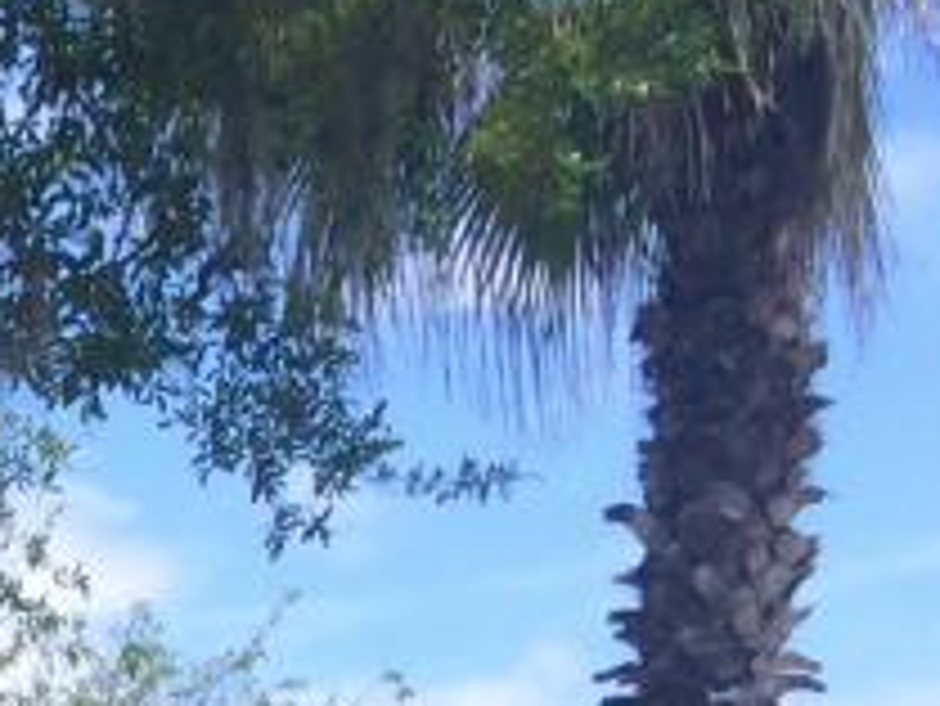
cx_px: -1151
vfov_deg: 9.7
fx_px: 3858
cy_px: 1450
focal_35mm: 142
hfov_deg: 11.8
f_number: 2.2
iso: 32
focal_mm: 4.15
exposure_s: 1/1053
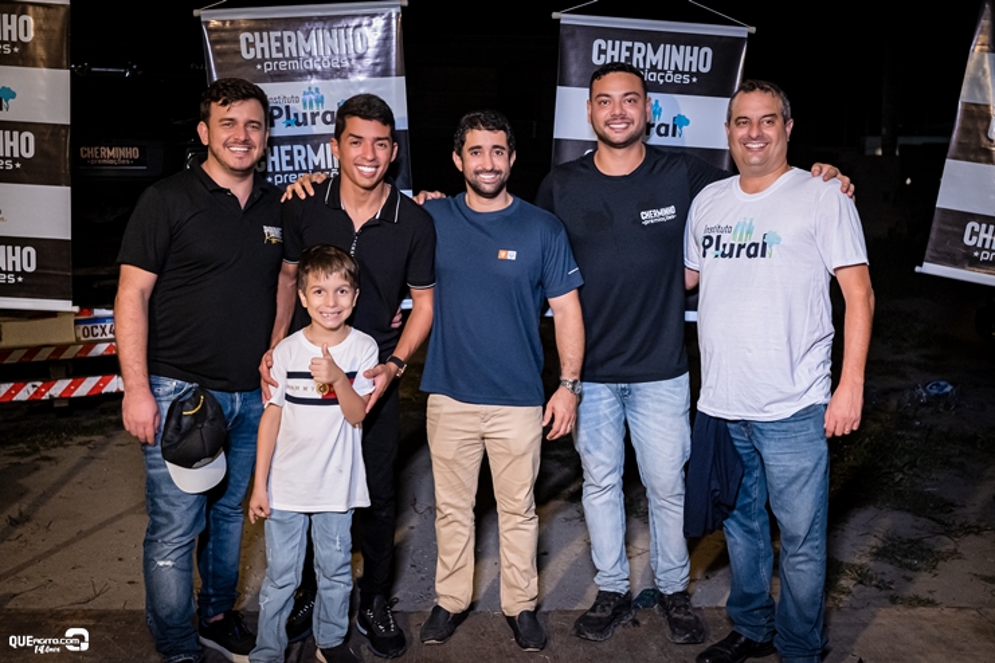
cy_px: 332
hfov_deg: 53.1
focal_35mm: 36
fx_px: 995
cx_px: 498
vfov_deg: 36.9
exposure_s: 1/200
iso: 2000
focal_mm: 24
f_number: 2.8
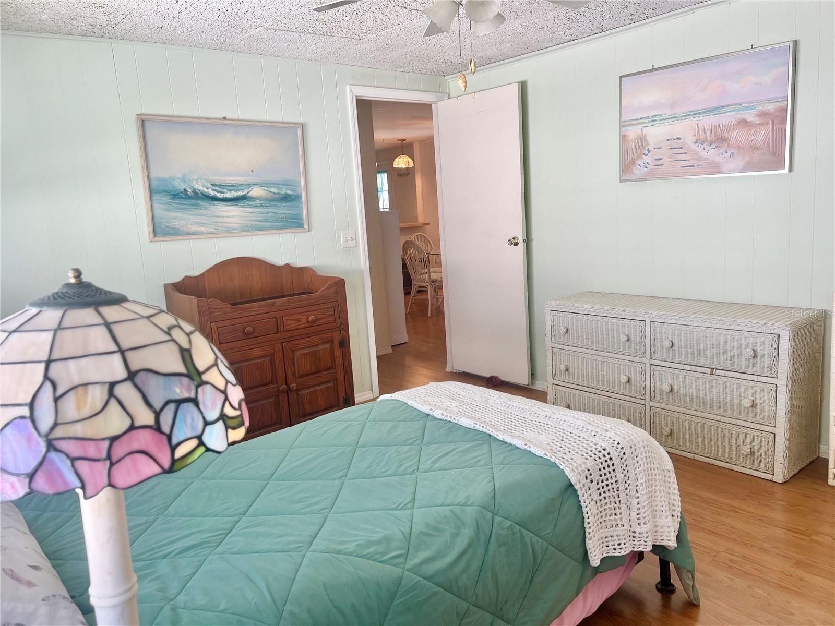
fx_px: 627
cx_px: 418
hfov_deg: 67.3
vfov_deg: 53.1
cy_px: 313
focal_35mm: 26
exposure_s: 1/121
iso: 64
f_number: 1.5
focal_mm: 5.7
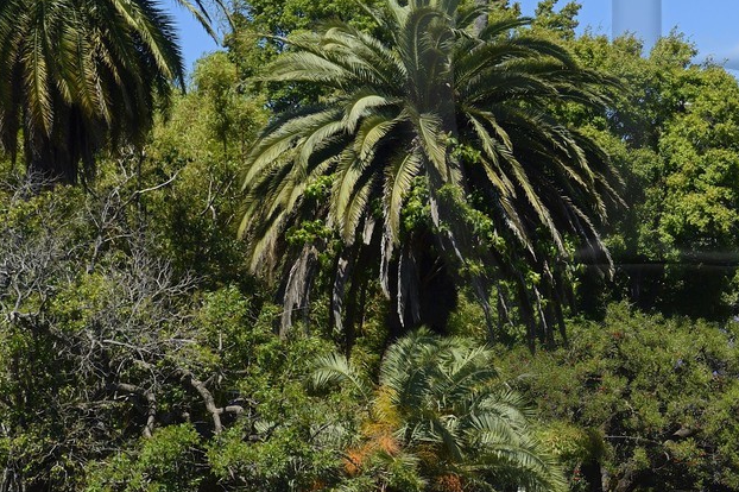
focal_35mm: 180
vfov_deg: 7.6
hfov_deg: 11.2
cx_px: 890
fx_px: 3693
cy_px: 71
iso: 400
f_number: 10
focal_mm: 70
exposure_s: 1/800
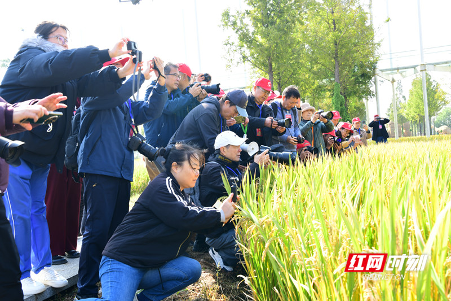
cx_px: 226
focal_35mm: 38
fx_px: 476
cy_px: 150
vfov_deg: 35.0
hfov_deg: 50.7
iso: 200
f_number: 8
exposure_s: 1/80
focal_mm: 38
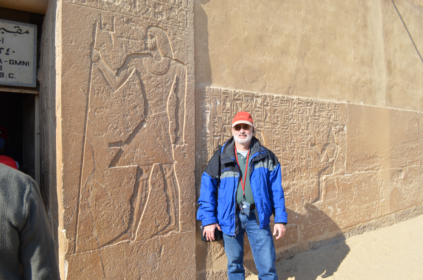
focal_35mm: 30
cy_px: 140
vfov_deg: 43.4
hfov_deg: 62.0
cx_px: 212
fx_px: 352
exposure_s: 1/250
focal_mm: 20
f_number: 8
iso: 125
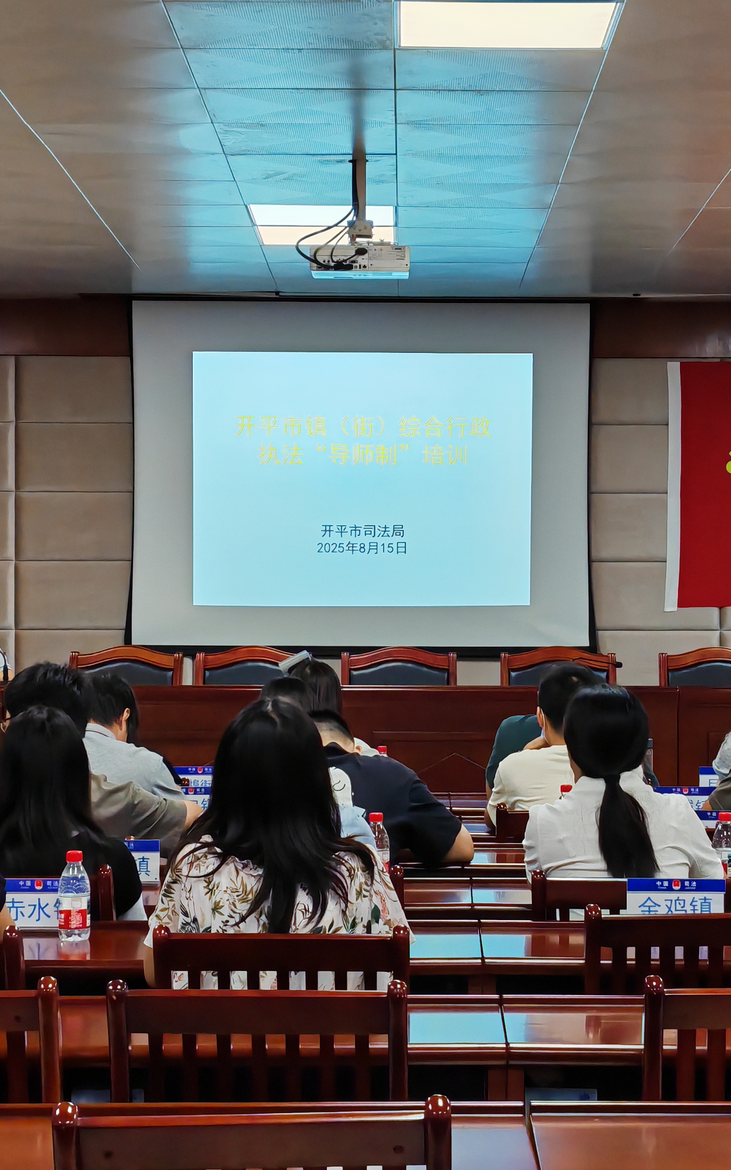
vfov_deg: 23.6
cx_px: 434
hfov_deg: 14.8
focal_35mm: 88
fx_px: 2805
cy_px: 584
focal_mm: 6.12
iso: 100
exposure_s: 1/100
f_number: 1.9
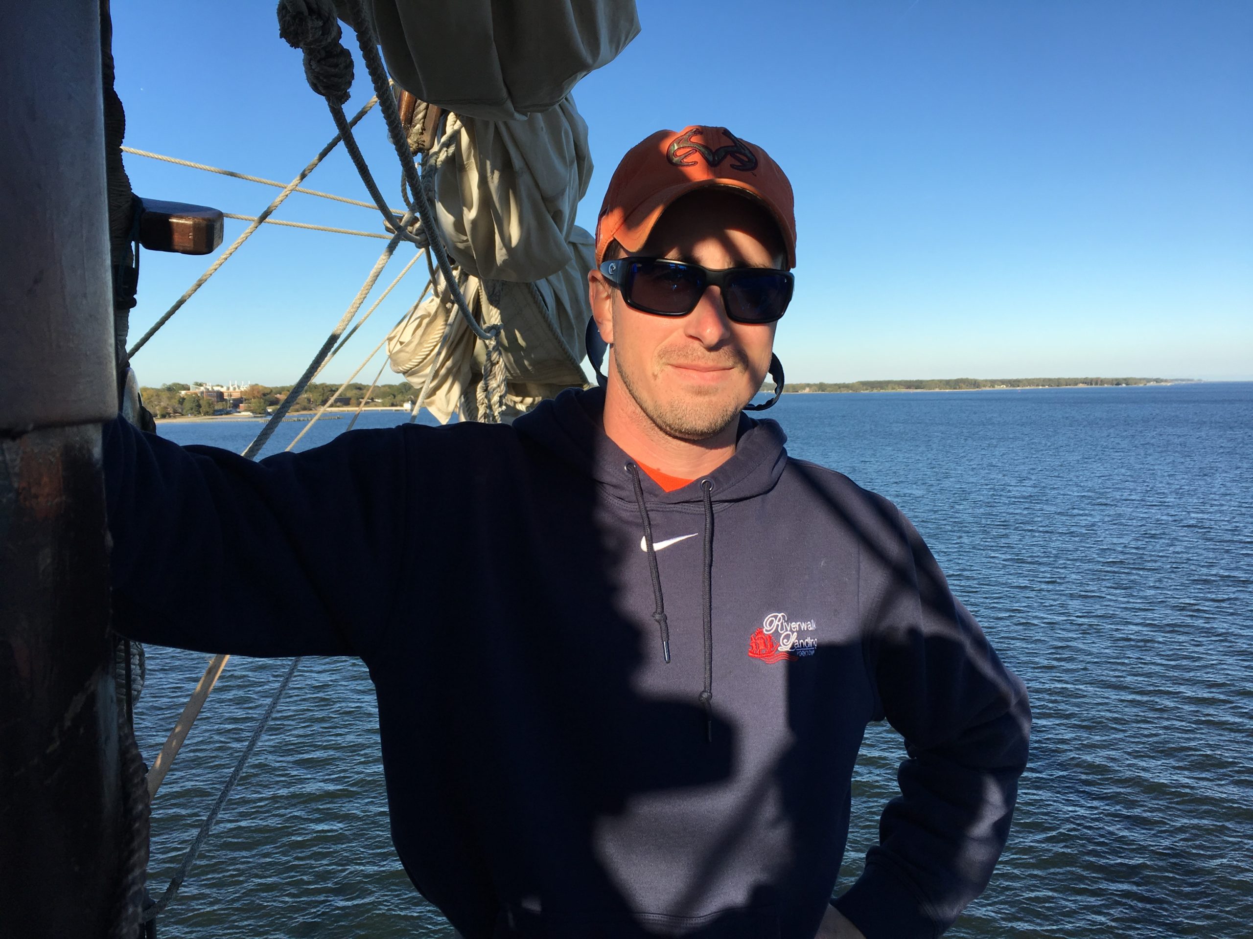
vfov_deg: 48.2
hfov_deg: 61.7
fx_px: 1050
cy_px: 470
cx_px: 626
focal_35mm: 29
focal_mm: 4.15
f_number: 2.2
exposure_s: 1/1261
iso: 25
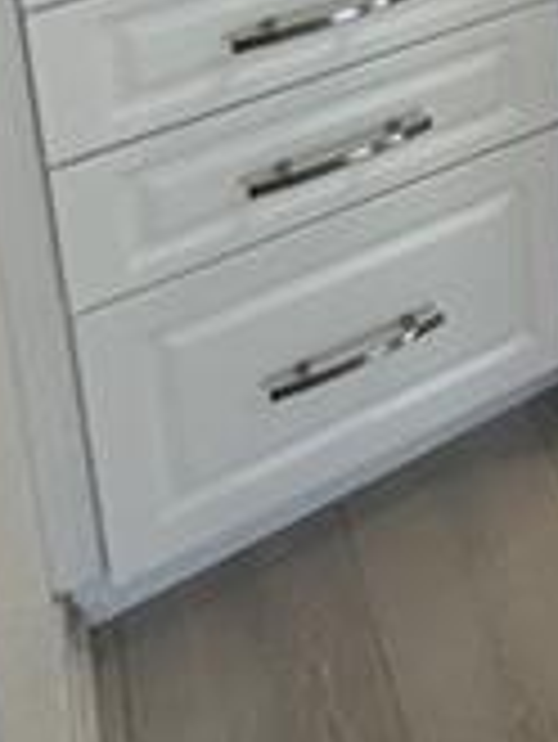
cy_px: -549
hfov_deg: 17.9
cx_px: 1012
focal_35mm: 65
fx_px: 1395
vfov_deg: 21.3
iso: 250
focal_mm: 2.22
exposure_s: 1/120
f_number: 2.2
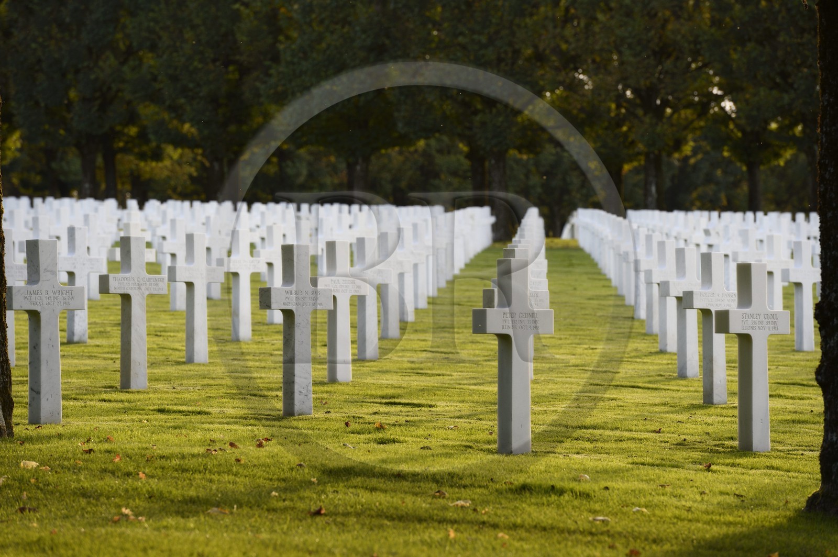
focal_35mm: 200
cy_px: 278
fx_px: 4652
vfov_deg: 6.9
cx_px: 419
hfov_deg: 10.3
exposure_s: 1/200
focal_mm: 200
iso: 400
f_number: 8
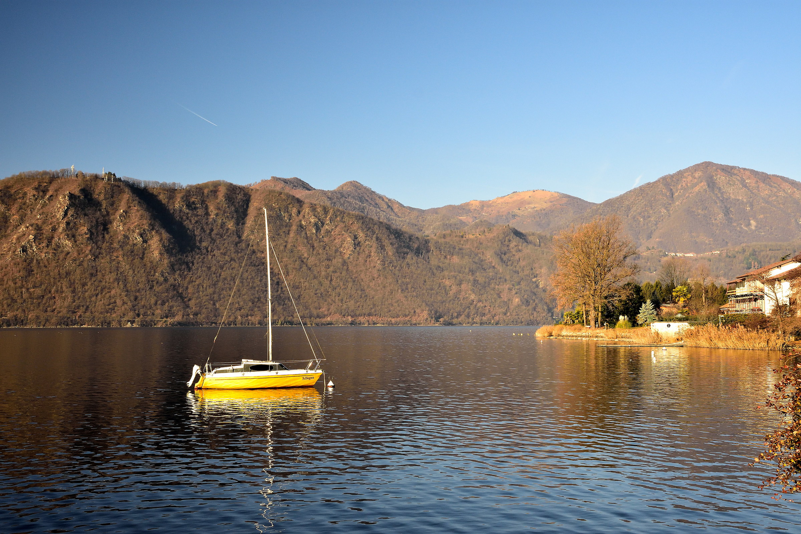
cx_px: 400
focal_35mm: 39
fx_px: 868
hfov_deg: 49.6
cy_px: 267
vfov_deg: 34.2
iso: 800
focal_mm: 26
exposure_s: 1/400
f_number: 8
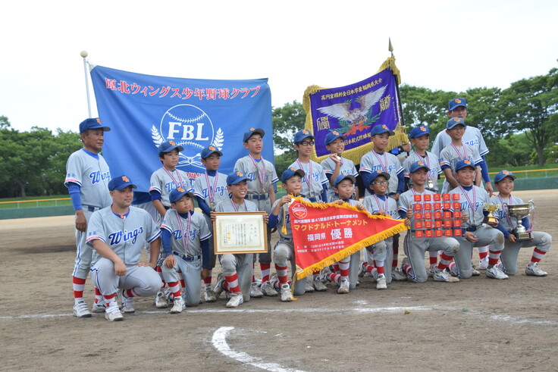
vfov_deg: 18.9
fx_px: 1116
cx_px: 279
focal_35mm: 72
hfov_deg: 28.1
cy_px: 186
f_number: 6.3
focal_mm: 48
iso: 800
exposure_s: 1/400
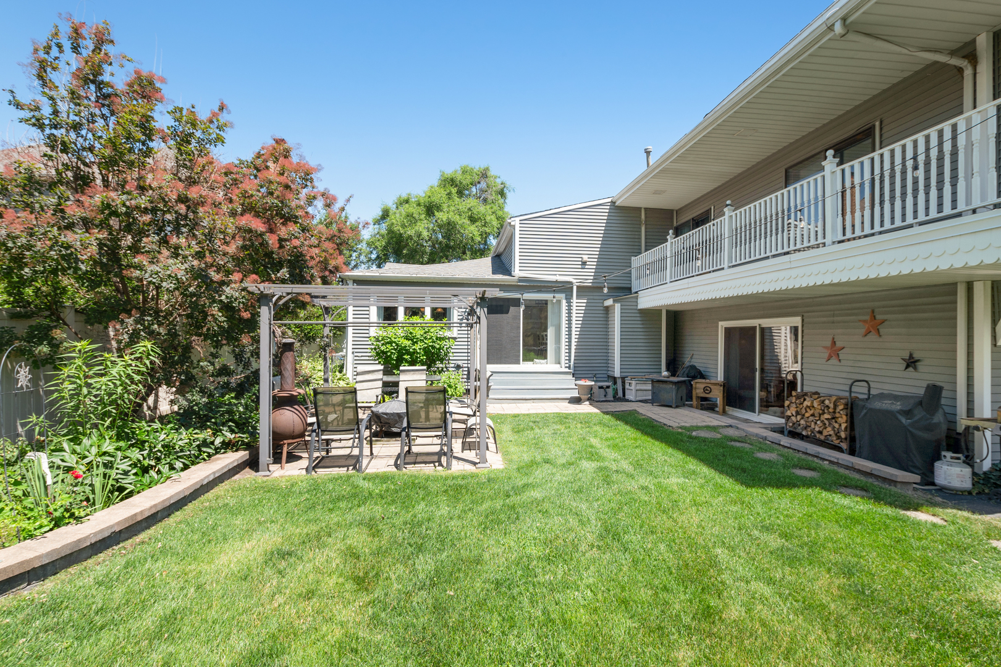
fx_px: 417
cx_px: 500
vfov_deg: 77.3
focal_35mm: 15
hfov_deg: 100.4
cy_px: 334
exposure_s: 1/200
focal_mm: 10
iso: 160
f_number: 7.1
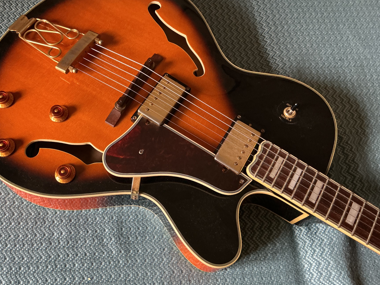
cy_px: 121
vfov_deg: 41.7
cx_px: 158
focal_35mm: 34
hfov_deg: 53.7
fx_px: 373
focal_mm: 3
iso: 250
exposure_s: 1/30
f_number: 1.8
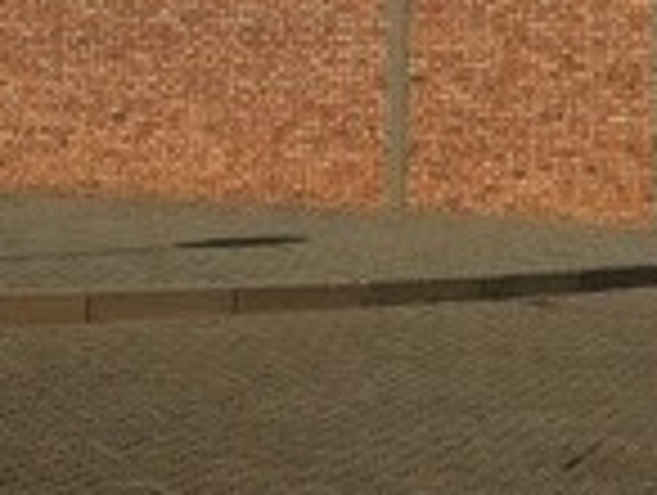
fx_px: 1882
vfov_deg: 14.4
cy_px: -128
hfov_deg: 19.8
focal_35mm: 99
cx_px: 297
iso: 25
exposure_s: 1/5917
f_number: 2.2
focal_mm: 4.15
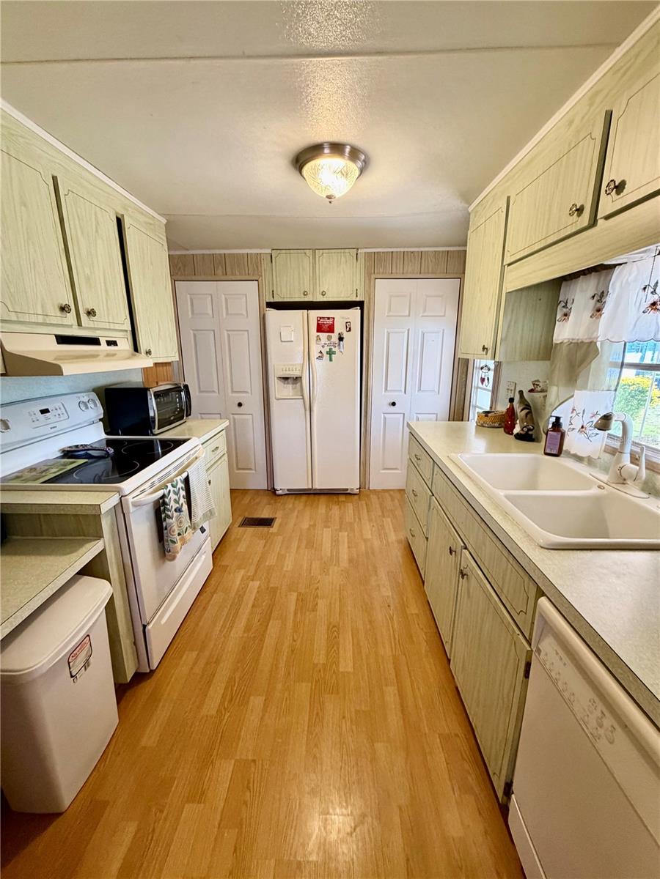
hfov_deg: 85.7
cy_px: 440
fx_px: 356
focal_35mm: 14
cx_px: 330
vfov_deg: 102.1
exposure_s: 1/60
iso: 250
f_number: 2.2
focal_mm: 2.22
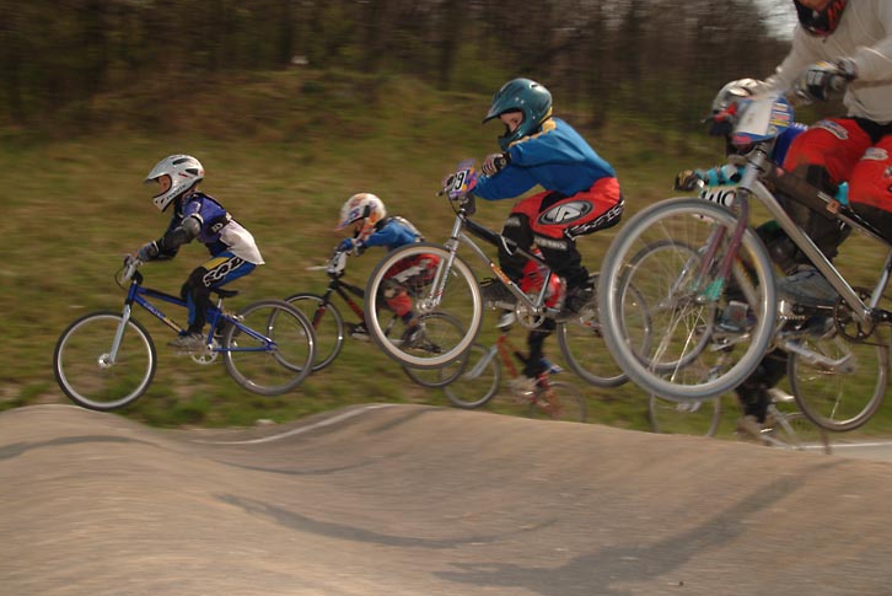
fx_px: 1066
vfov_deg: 31.2
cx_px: 462
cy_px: 271
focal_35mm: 43
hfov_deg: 45.4
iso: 100
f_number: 11
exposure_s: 1/125
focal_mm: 26
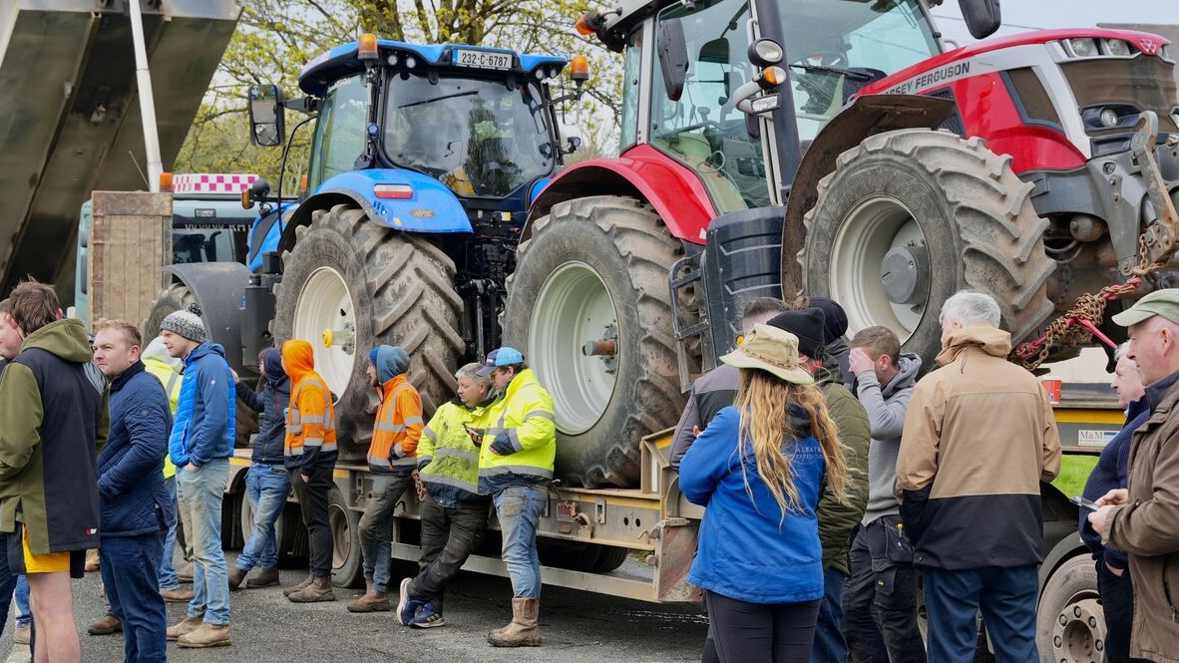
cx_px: 591
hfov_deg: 31.4
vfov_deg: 18.0
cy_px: 390
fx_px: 2095
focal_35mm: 67
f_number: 5
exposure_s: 1/160
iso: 125
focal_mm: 42.5
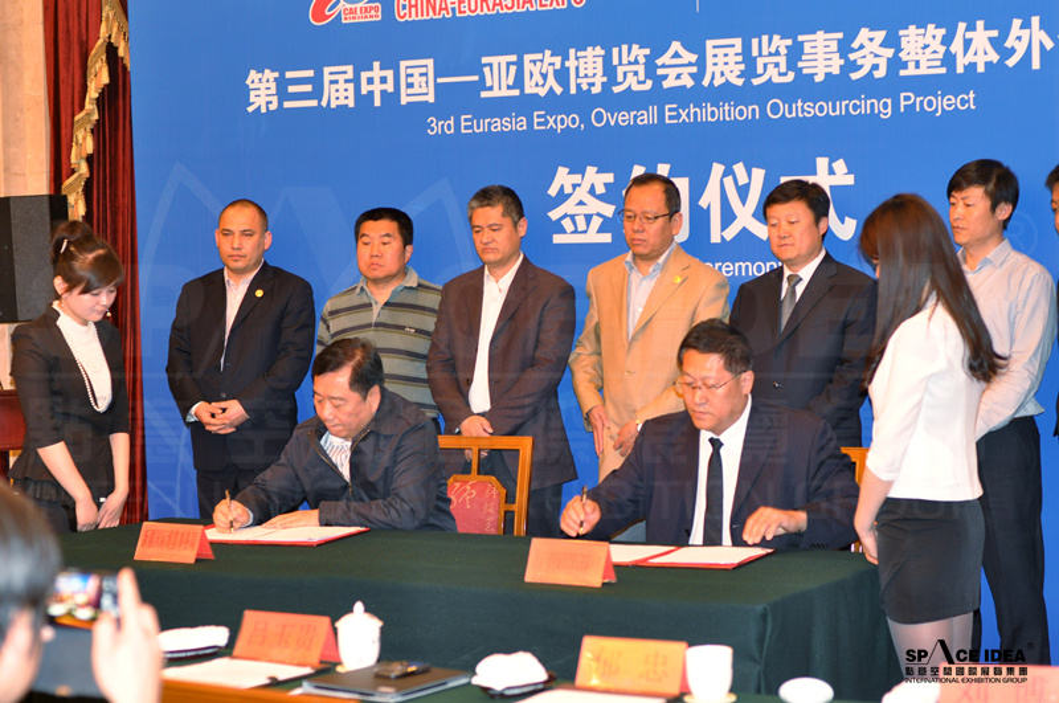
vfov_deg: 18.1
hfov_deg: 27.0
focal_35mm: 75
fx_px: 2203
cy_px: 352
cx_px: 530
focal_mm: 50
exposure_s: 1/60
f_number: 2.8
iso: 800
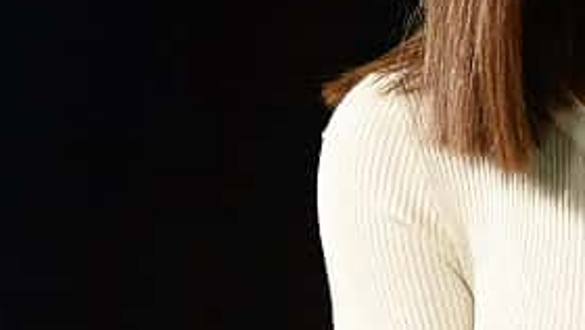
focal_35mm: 766
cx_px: 288
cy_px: -149
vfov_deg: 1.6
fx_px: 11891
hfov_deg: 2.8
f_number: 2.8
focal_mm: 200
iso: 1000
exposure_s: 1/160
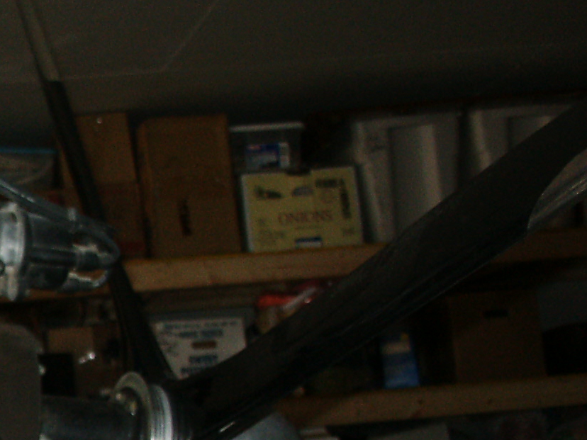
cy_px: 463
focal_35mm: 96
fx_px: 1628
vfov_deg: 15.1
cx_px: -214
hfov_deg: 18.7
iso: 200
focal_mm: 7.2
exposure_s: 1/45
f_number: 3
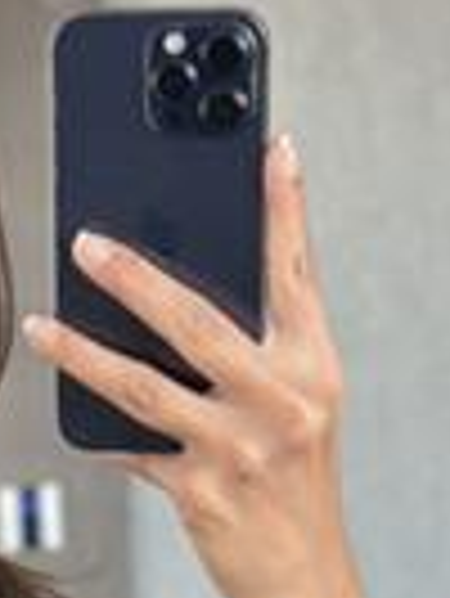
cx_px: -279
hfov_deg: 7.9
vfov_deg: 10.5
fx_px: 3167
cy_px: 800
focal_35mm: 183
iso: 400
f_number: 1.78
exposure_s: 1/60
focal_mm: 6.86
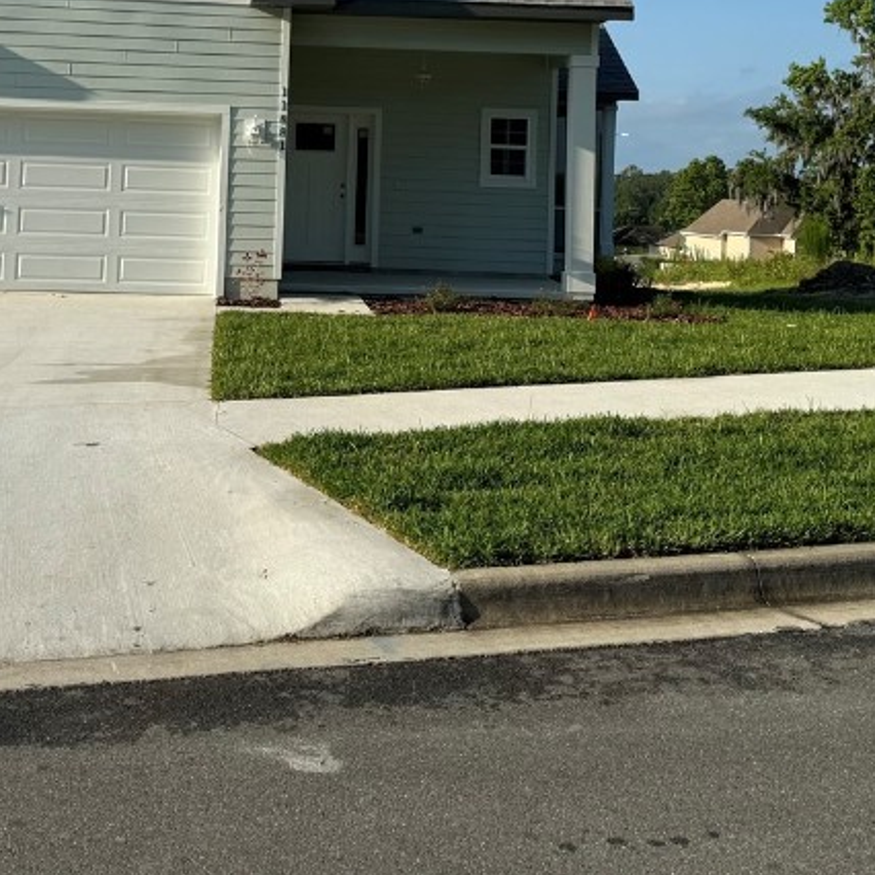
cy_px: 113
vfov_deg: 32.0
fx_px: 1458
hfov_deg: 33.2
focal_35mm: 51
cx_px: 327
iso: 80
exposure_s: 1/4608
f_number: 1.78
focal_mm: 6.76
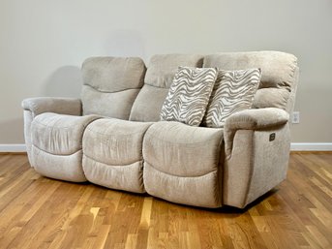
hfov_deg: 39.7
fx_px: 460
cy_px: 124
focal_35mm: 48
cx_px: 166
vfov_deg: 30.2
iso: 125
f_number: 1.78
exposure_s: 1/60
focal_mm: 6.86
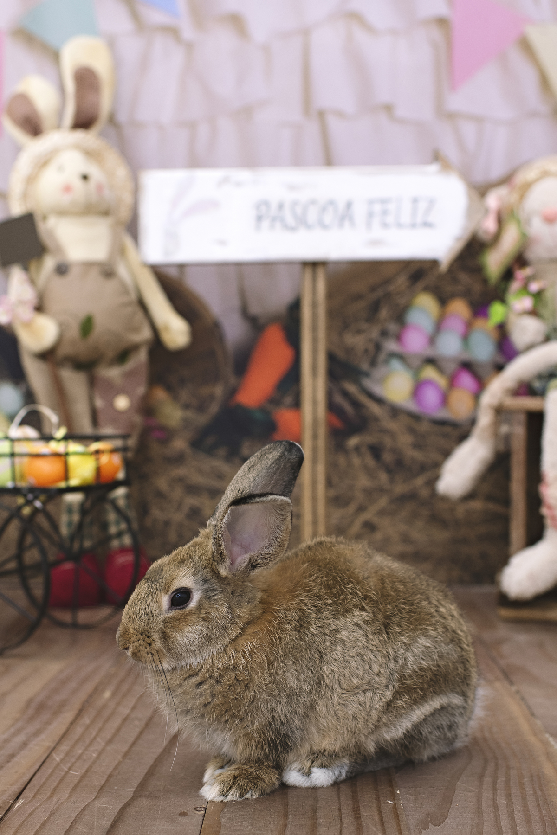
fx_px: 1218
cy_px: 418
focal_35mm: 52
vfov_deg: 37.9
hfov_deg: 25.8
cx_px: 278
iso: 400
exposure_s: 1/200
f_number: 3.2
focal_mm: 35
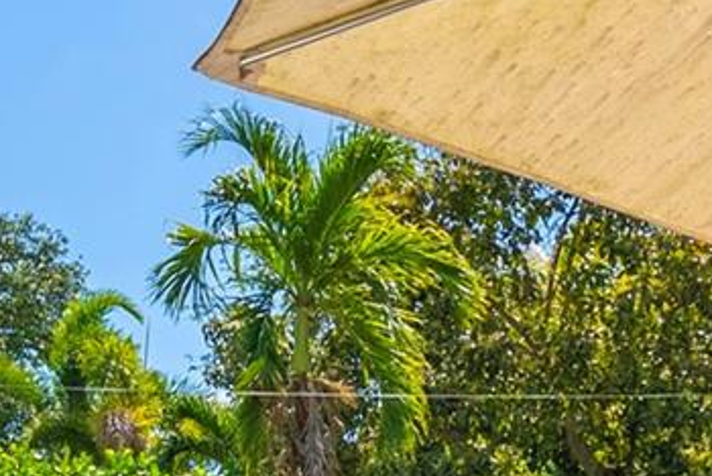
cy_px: 887
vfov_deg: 12.8
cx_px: 926
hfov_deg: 19.6
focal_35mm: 96
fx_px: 1900
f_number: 8
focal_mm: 21
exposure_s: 1/250
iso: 100
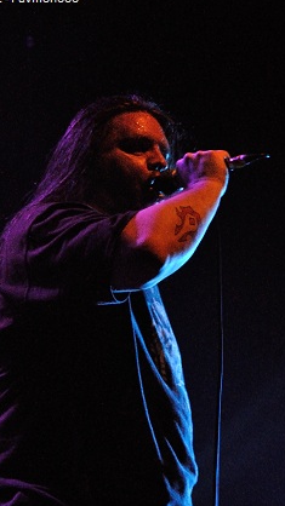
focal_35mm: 147
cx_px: 119
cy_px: 282
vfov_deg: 14.6
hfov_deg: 8.2
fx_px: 1976
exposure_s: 1/60
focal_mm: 80
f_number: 5.3
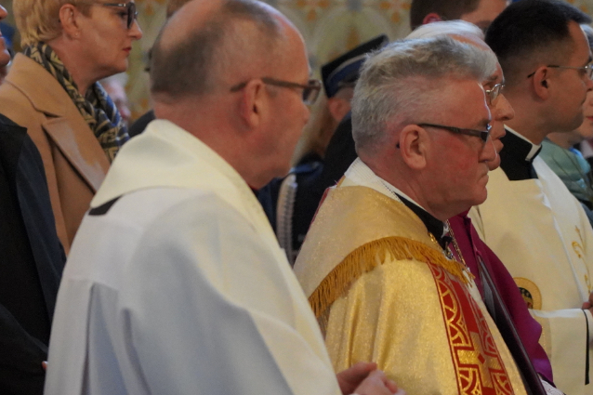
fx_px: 3524
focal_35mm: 214
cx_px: 93
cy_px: 246
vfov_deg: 6.4
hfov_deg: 9.6
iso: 12800
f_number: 4
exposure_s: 1/160
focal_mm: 105
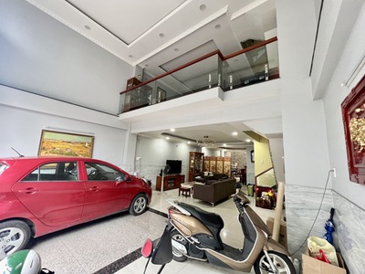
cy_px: 137
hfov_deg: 106.2
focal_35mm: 13
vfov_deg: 89.9
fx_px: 137
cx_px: 182
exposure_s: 1/60
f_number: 1.8
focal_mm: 1.57
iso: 400
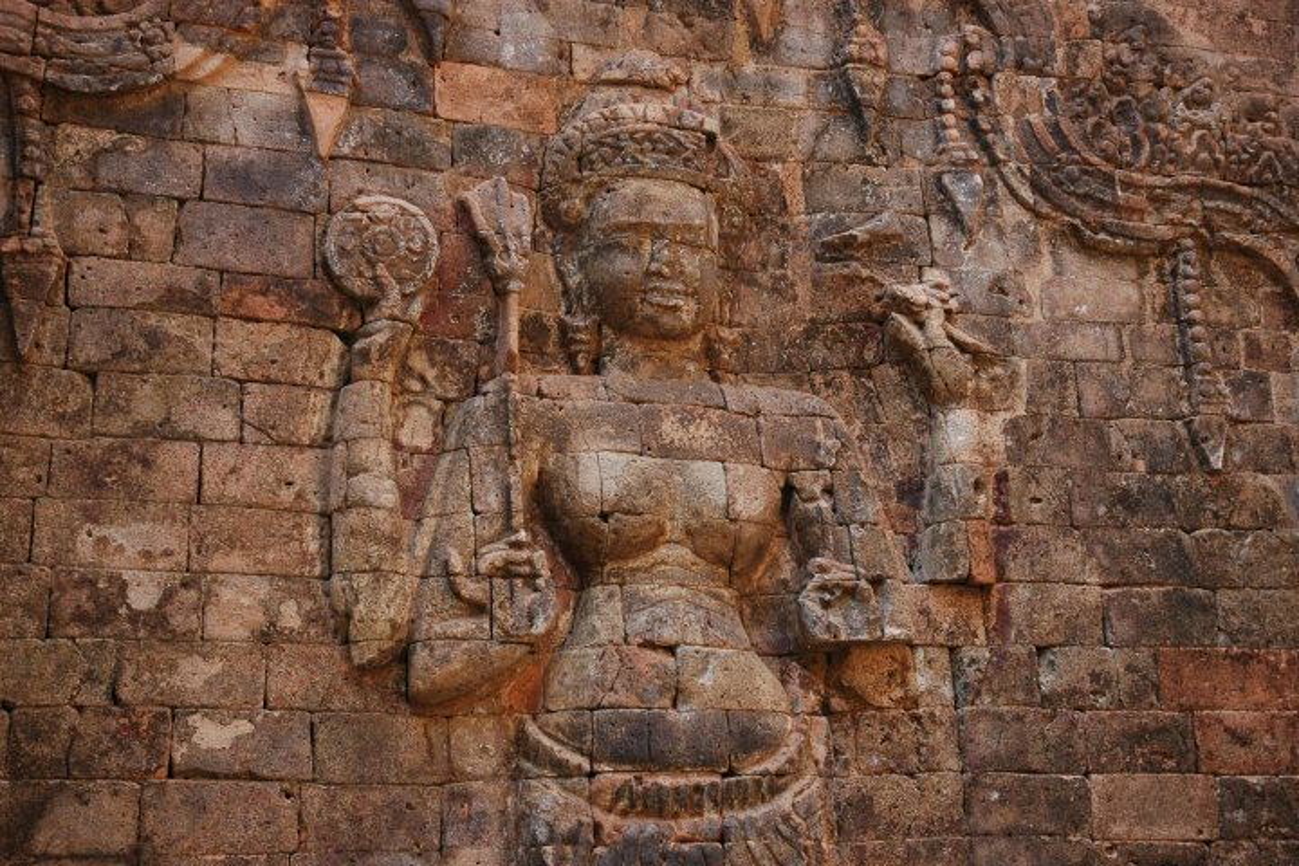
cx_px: 650
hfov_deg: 38.9
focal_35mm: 51
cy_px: 433
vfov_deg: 26.5
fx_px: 1840
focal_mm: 34
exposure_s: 1/100
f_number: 5
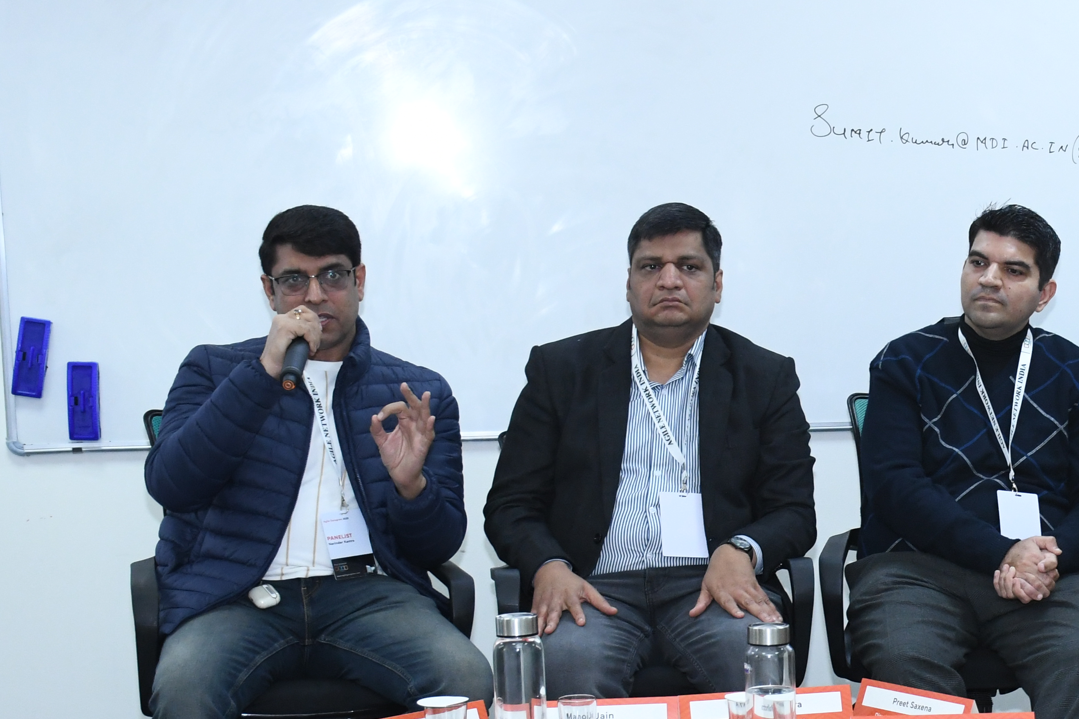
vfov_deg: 14.1
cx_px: 1001
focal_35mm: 97
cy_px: 539
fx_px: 2907
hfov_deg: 20.5
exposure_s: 1/125
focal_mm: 32
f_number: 5.6
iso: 2000
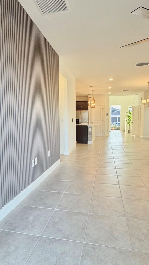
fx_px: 147
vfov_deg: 83.8
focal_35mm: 21
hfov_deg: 53.6
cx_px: 77
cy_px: 129
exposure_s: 1/60
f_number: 2.2
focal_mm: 2.22
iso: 200
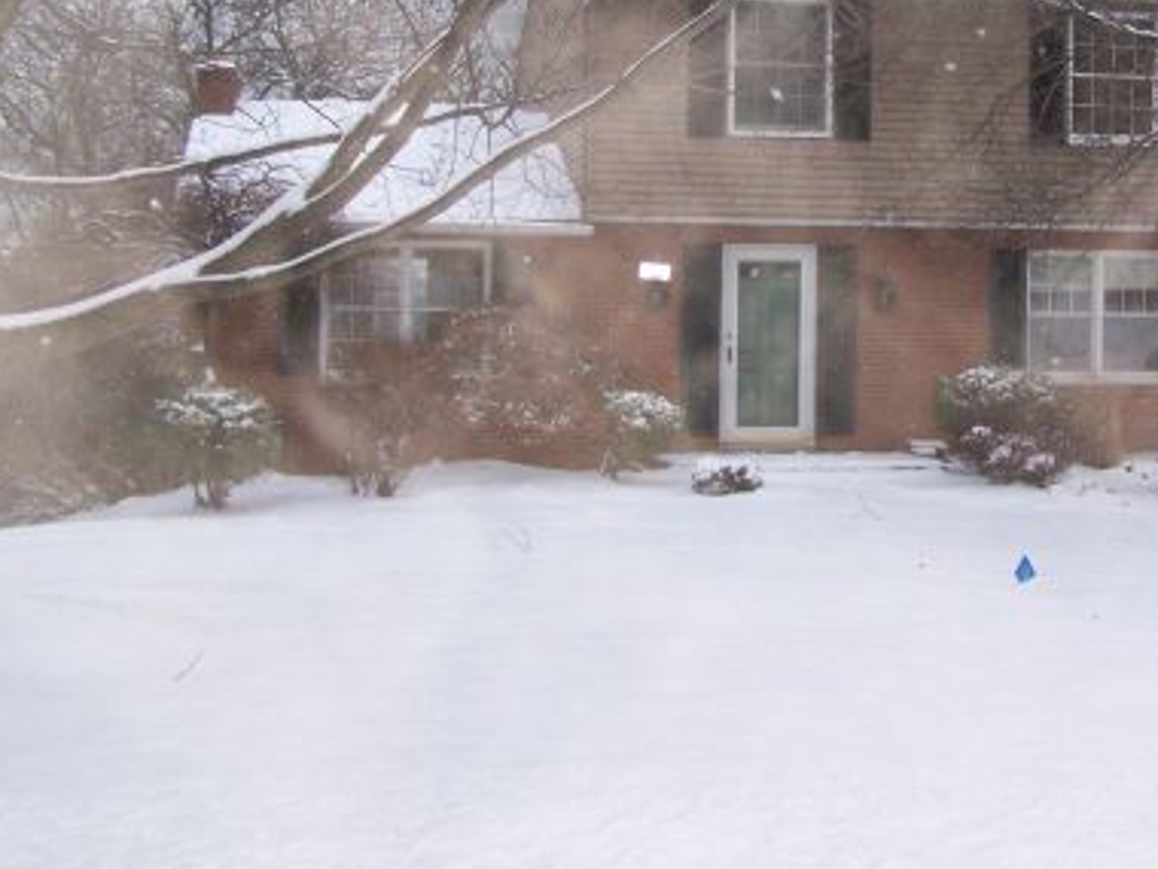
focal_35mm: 64
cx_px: 862
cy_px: 180
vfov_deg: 22.6
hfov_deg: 29.8
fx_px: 2141
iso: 160
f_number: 2.8
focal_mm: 6.3
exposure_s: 1/160
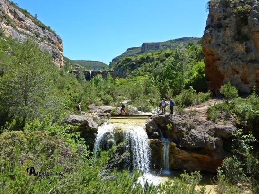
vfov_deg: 54.9
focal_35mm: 25
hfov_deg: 69.4
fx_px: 187
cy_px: 97
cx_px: 130
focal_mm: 4.1
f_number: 4
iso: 80
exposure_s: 1/320
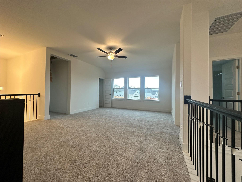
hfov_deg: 102.1
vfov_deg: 85.7
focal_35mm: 14
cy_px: 91
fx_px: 98
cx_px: 121
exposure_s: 1/120
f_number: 2.2
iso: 125
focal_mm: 2.22
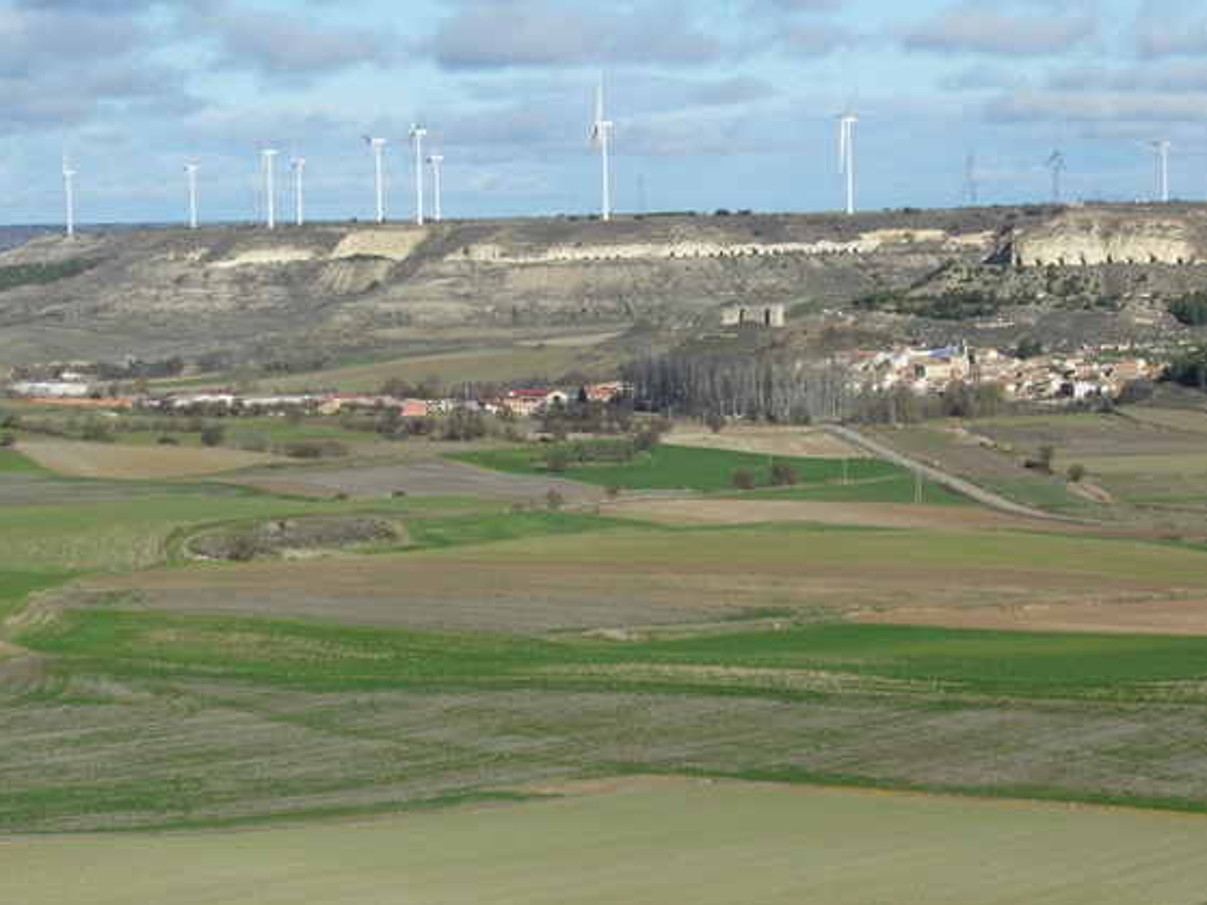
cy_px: 422
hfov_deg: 18.1
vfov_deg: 13.6
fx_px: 3799
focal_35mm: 109
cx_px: 637
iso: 100
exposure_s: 1/250
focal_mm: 15.7
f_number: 9.9
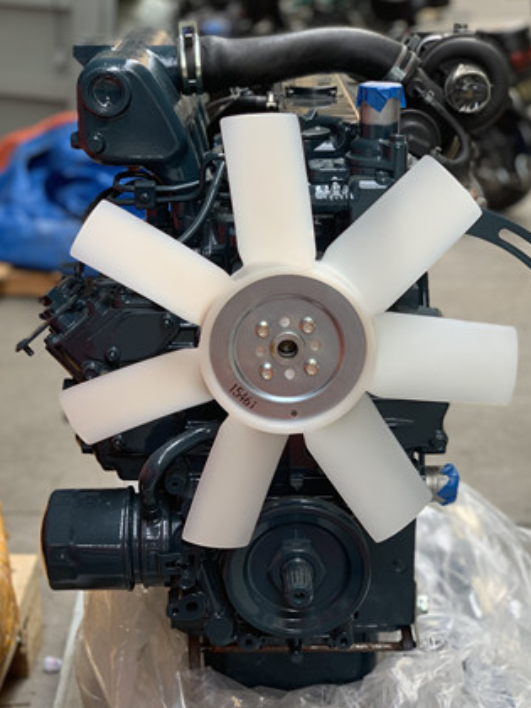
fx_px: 1350
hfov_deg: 22.2
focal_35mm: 66
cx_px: 285
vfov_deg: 29.4
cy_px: 350
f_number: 2.4
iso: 32
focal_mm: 6
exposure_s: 1/122
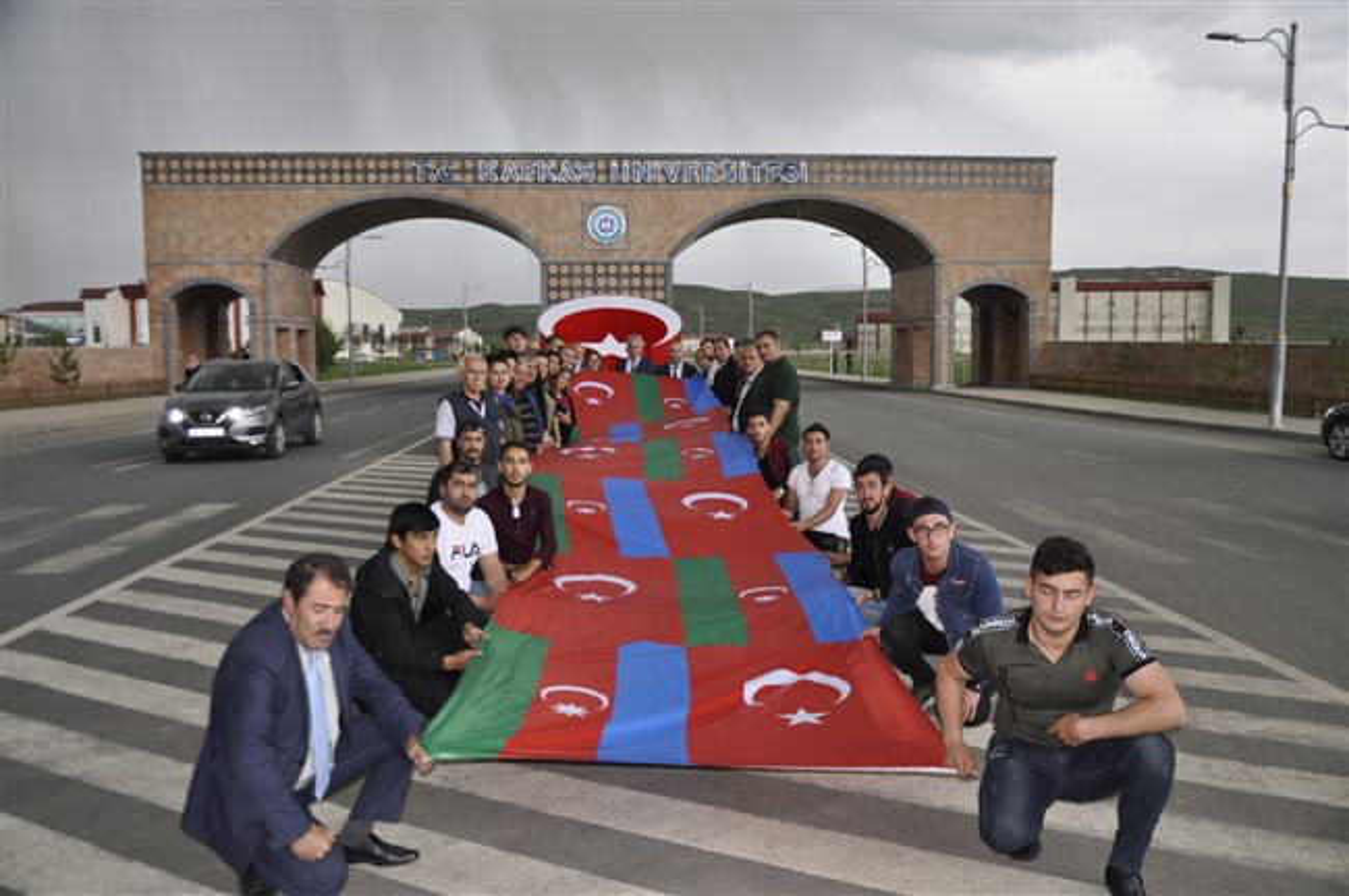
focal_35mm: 32
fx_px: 1179
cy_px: 448
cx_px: 674
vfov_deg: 41.6
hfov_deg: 59.5
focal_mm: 21
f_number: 3.8
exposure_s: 1/60
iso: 250
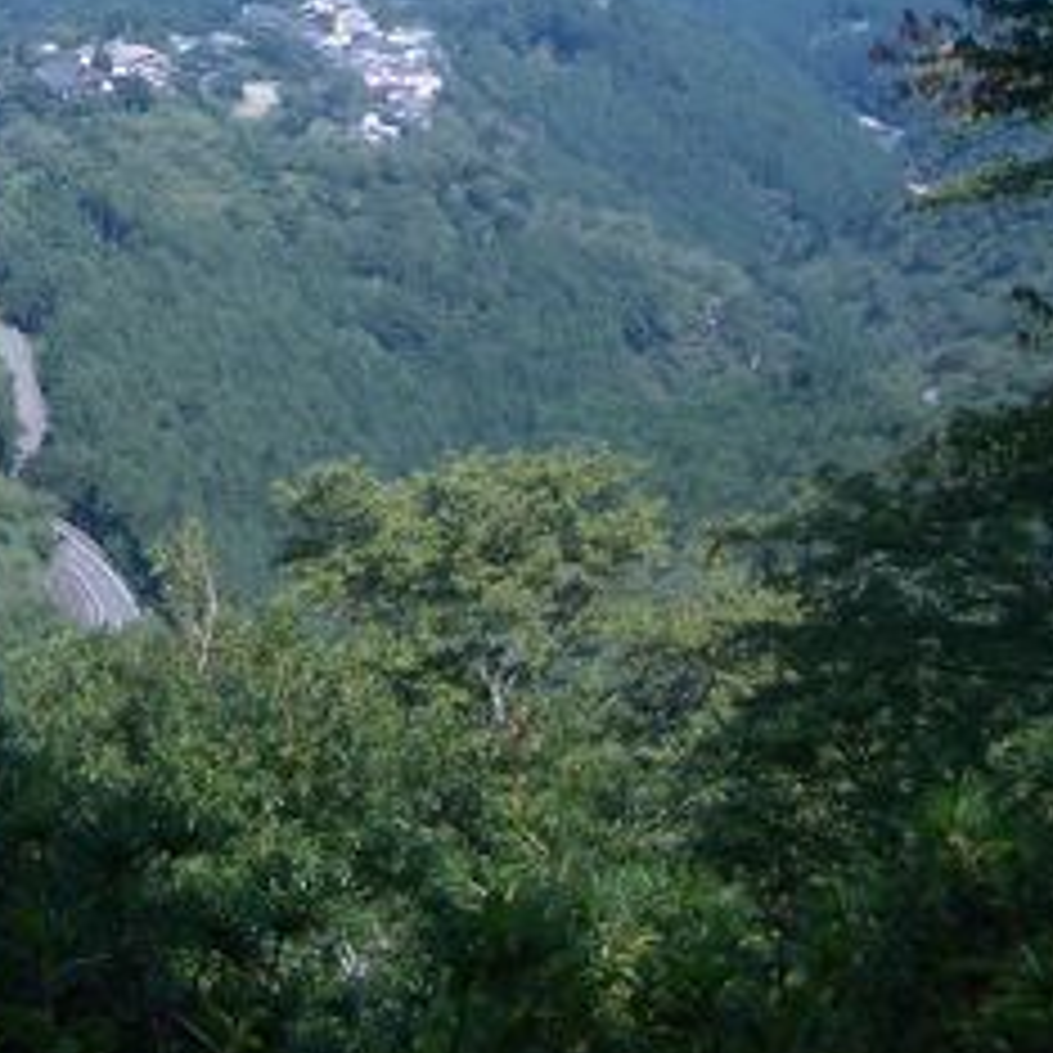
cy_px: -11
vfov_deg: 19.6
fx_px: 2960
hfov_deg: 19.1
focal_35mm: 86
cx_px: -189
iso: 50
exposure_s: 1/400
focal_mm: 5.8
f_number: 4.3
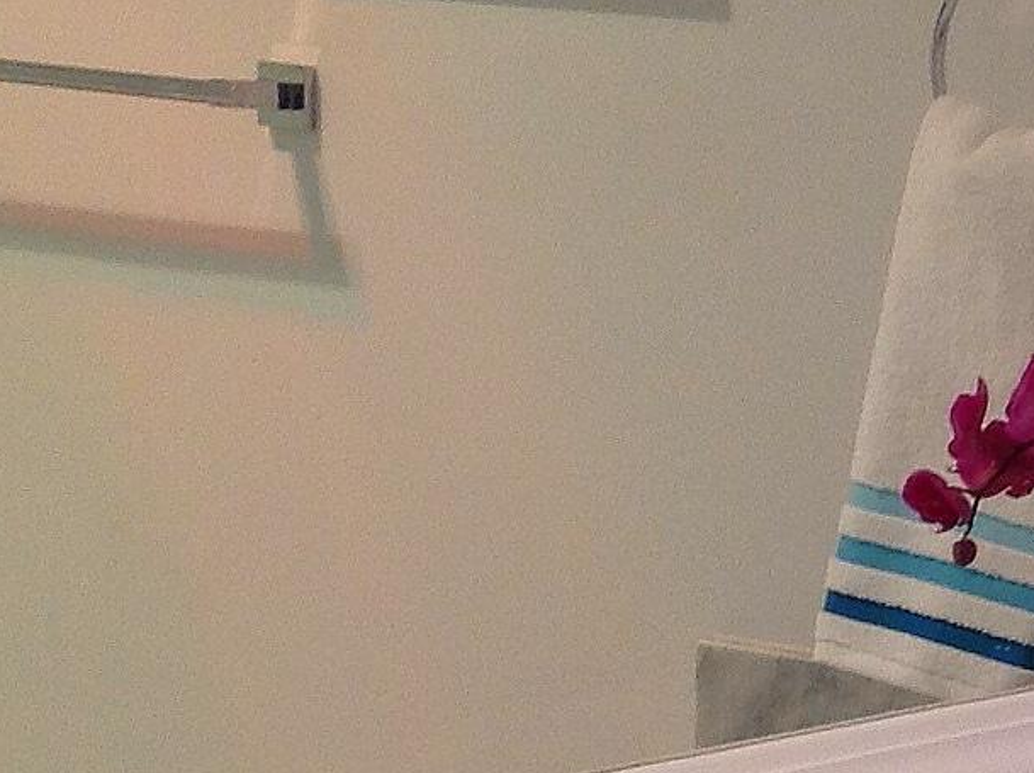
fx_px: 4445
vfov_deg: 9.9
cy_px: 610
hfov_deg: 12.7
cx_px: 1460
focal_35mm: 149
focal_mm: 4.28
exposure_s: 1/60
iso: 64
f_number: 2.4
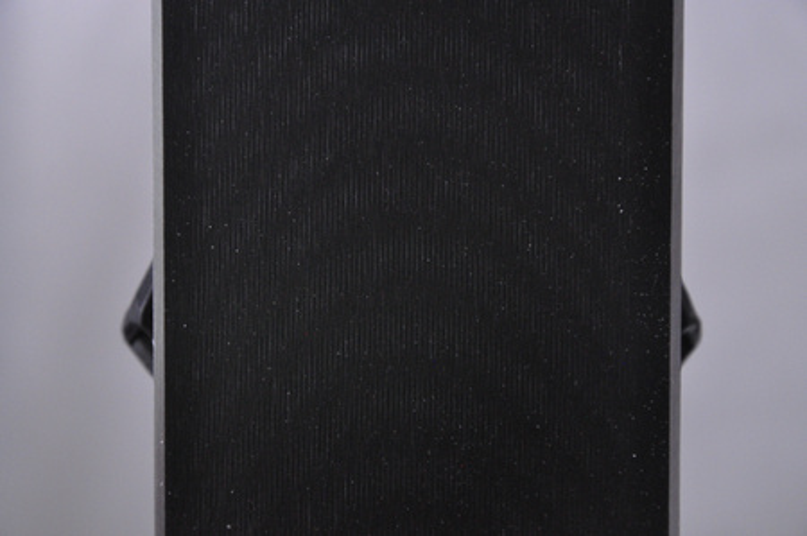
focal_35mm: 158
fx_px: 3527
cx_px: 404
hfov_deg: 13.1
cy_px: 268
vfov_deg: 8.7
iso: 3200
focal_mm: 105
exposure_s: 1/125
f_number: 9.5
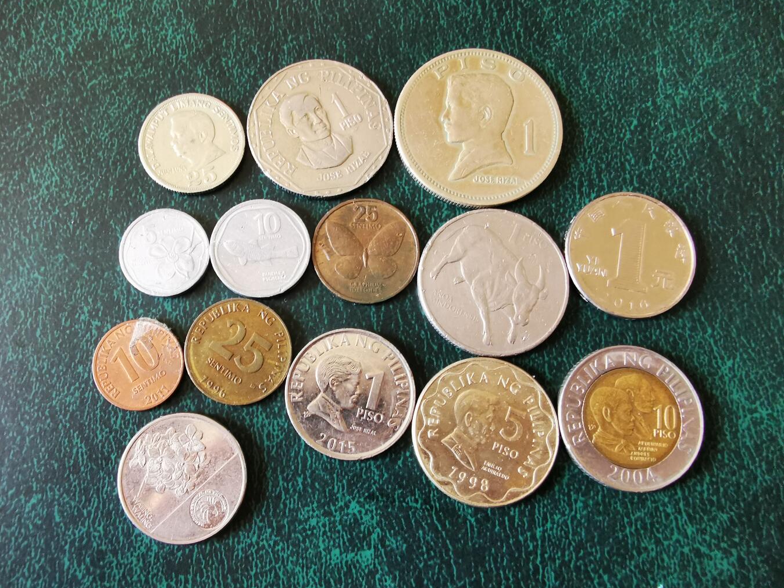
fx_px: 612
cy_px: 301
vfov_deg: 51.4
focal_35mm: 27
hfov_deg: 65.3
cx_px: 379
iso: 500
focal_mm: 2.35
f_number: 2.2
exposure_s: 1/20
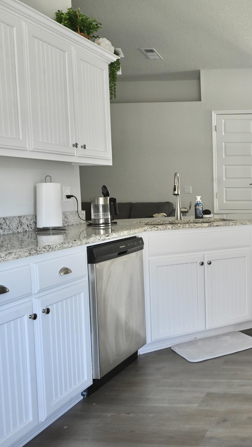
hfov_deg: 27.1
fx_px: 451
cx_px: 312
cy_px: 224
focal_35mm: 38
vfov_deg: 52.8
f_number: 9
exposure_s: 1/15
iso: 1000
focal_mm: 24
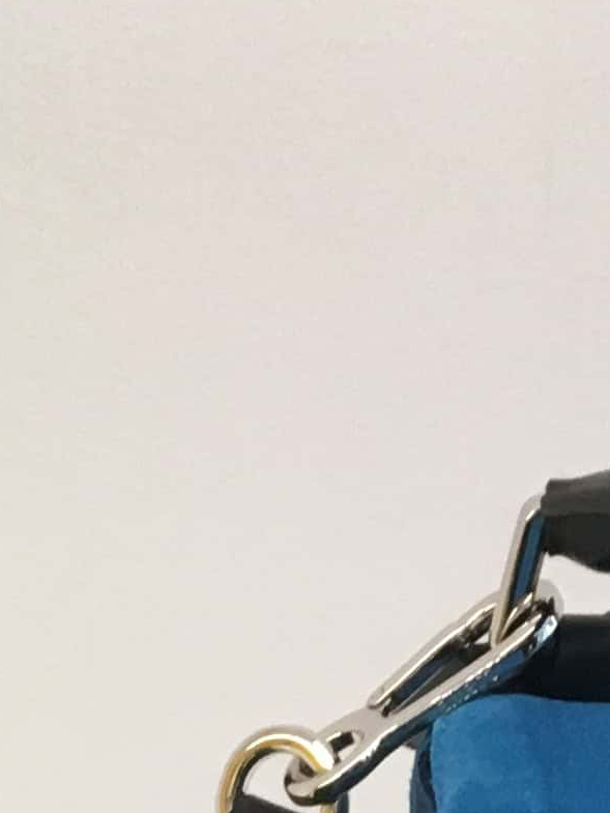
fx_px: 3500
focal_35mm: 149
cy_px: 1944
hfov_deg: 9.9
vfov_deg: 11.1
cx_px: -30
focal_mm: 4.2
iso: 40
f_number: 2.2
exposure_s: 1/30
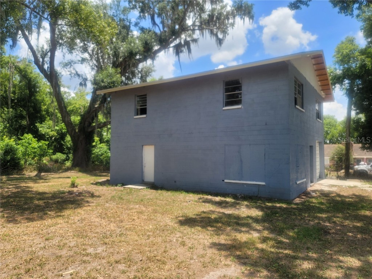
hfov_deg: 69.4
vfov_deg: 54.9
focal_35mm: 25
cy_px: 140
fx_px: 269
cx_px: 186
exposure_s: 1/542
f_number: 1.8
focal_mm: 7
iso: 20
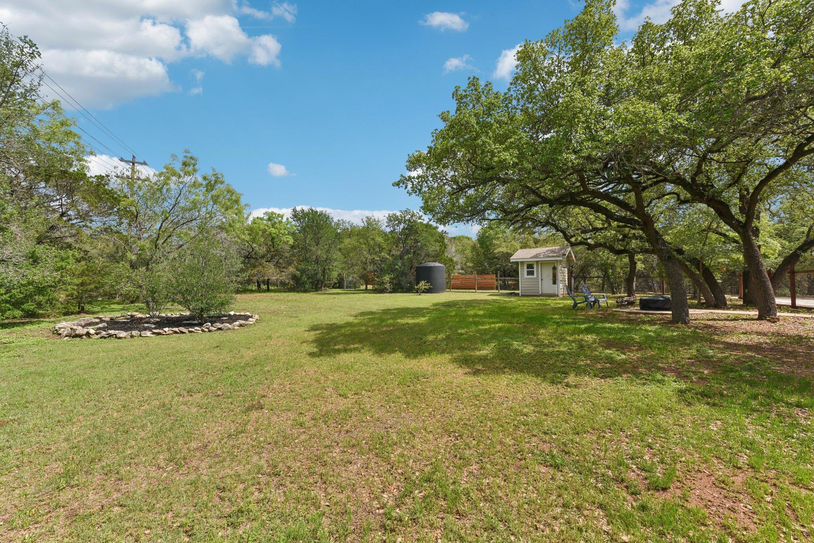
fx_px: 317
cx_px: 407
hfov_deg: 104.3
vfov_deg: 81.2
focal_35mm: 14
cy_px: 272
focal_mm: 14
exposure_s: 1/320
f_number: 8
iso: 100
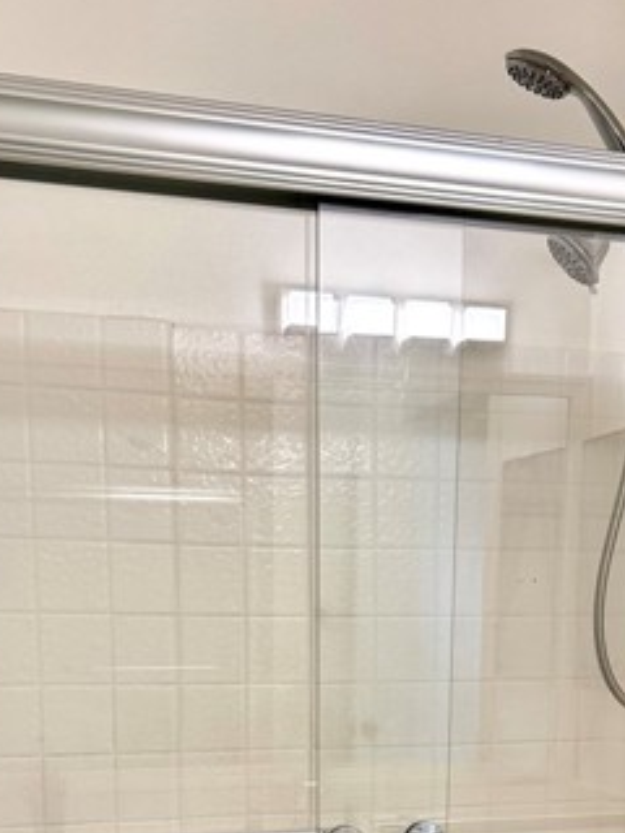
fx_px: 1156
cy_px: 773
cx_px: 336
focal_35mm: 48
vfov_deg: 36.8
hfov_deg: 30.3
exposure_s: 1/120
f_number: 1.78
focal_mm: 6.76
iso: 200
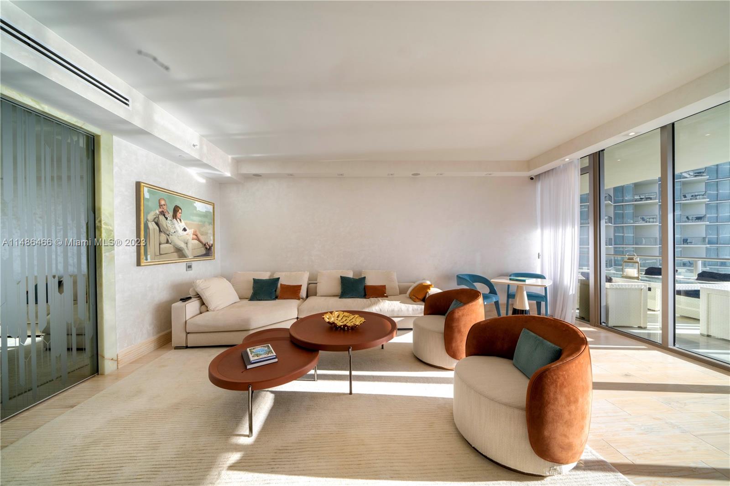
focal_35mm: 12
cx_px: 365
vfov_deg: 90.0
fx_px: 243
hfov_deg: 112.6
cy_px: 243
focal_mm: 12
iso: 250
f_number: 11
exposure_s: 1/25
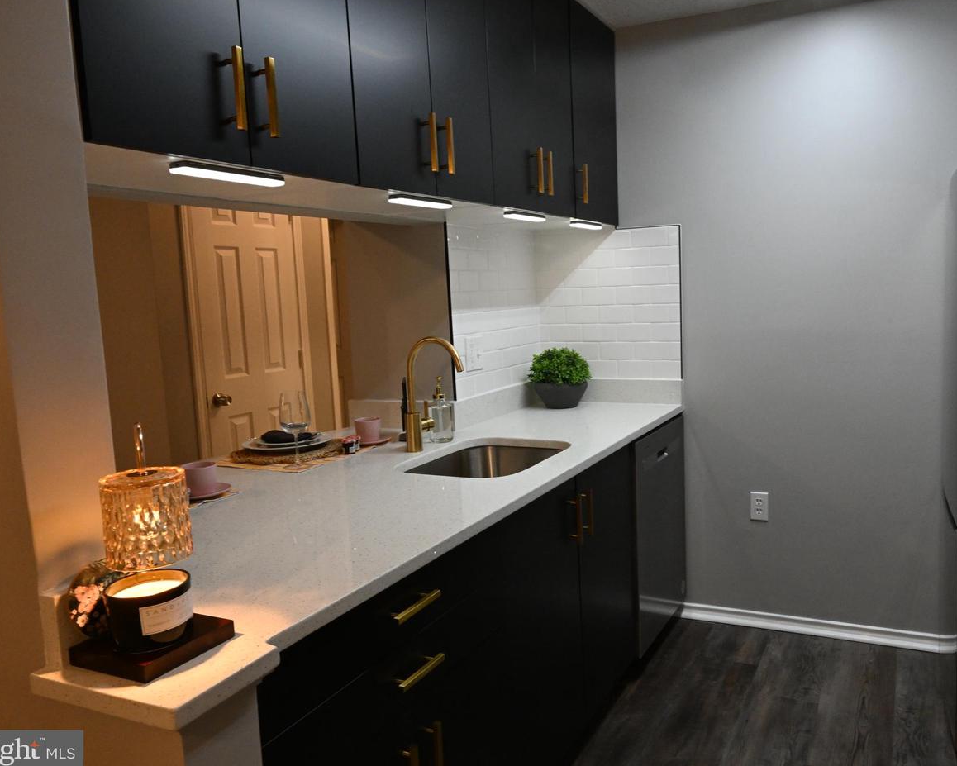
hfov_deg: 61.9
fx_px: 793
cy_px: 376
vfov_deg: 51.5
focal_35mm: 28
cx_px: 550
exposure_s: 1/25
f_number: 18
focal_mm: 24
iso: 3600
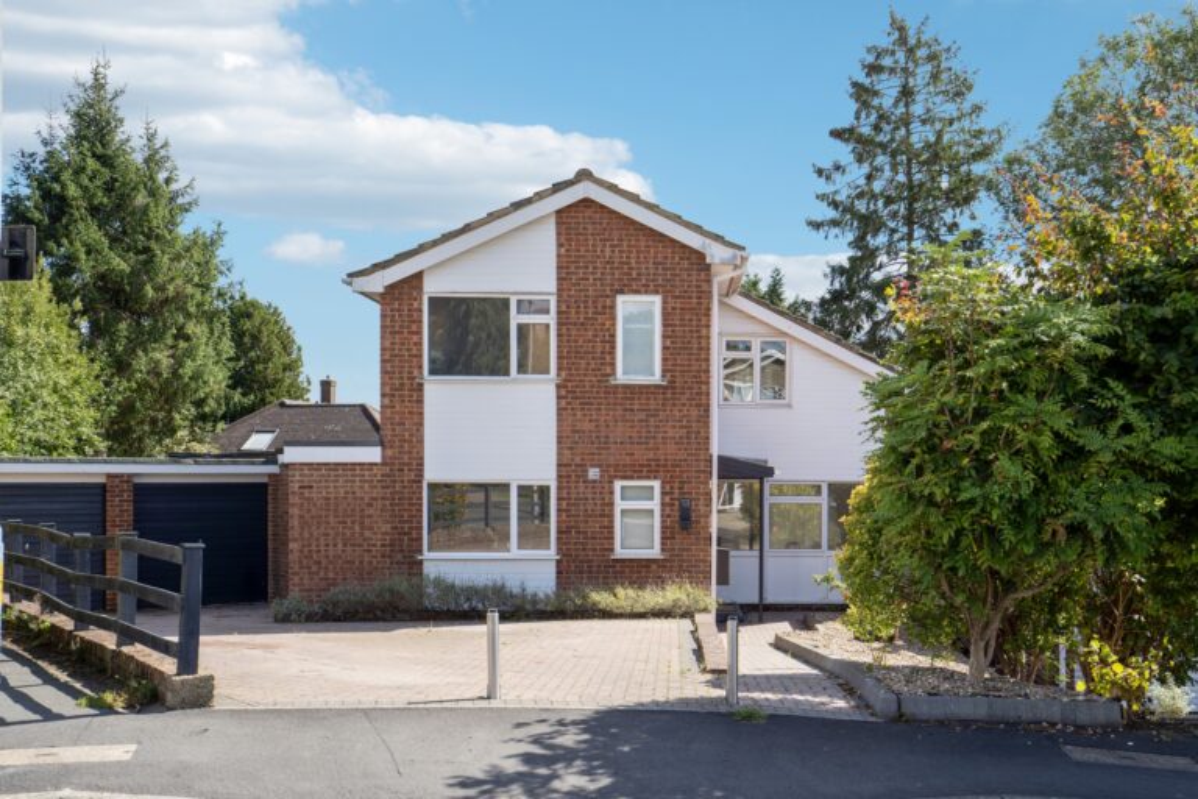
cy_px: 400
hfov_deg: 54.4
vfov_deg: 37.9
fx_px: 1165
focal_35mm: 35
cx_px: 599
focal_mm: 35
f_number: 5.6
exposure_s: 1/640
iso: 320
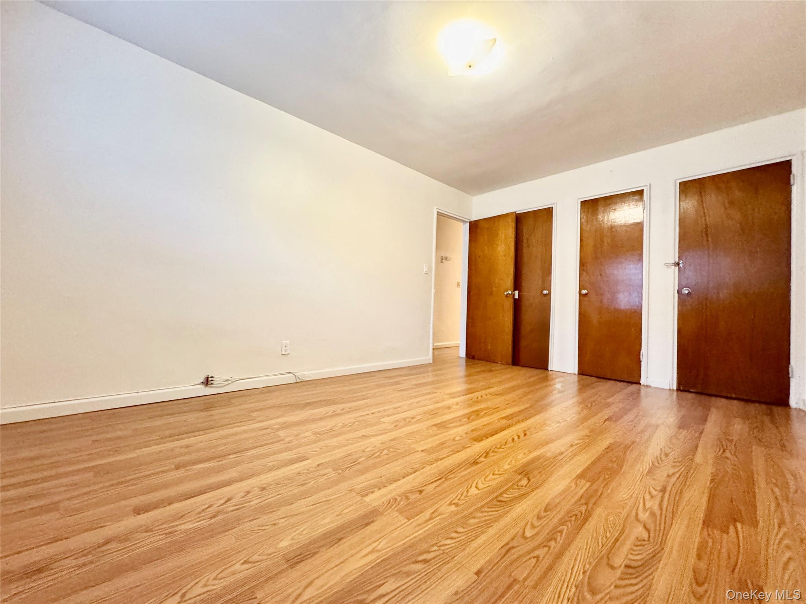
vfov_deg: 85.7
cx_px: 403
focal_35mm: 14
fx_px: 326
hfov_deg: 102.1
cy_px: 302
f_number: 2.2
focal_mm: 2.22
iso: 800
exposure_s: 1/60
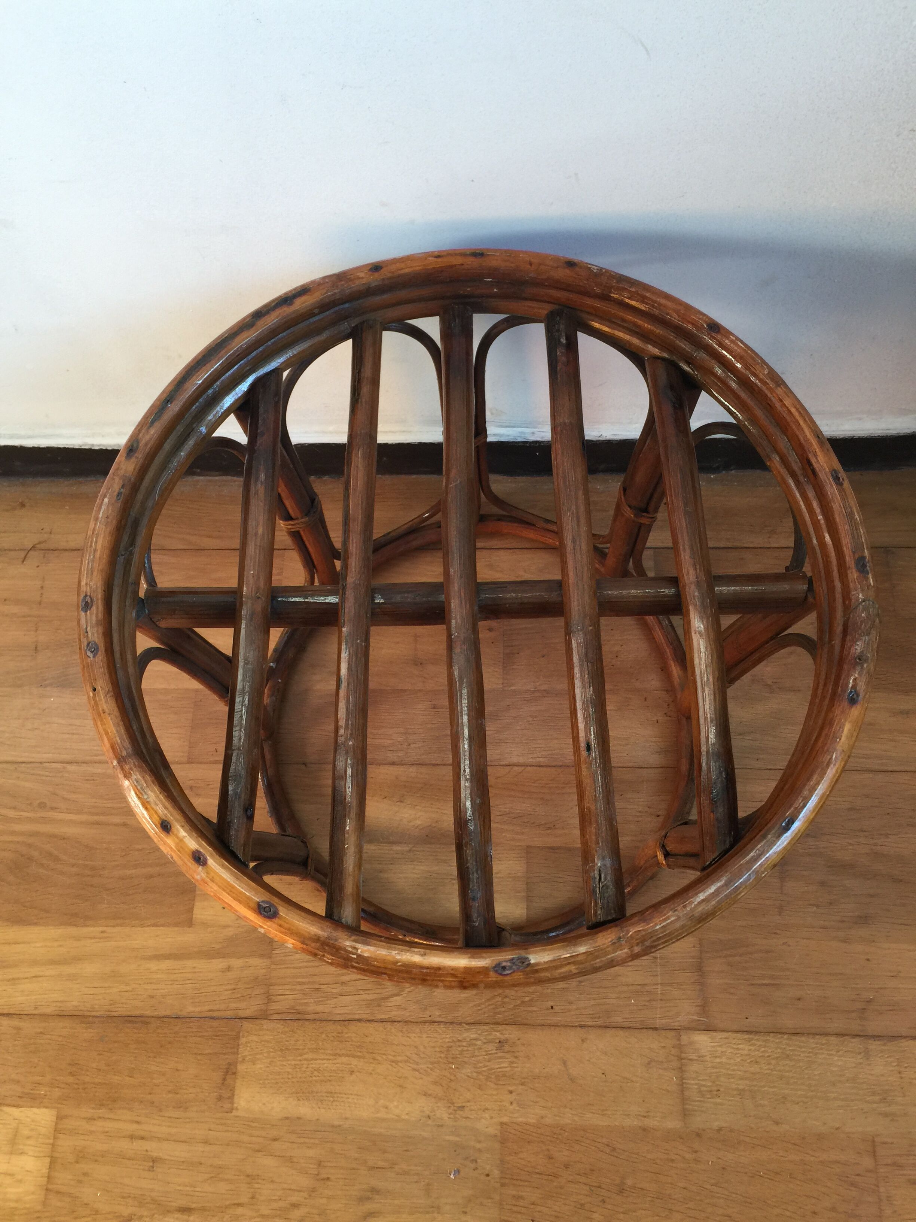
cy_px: 611
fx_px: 1023
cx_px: 458
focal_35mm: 29
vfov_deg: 61.7
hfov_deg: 48.2
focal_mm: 4.15
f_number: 2.2
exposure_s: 1/33
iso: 40
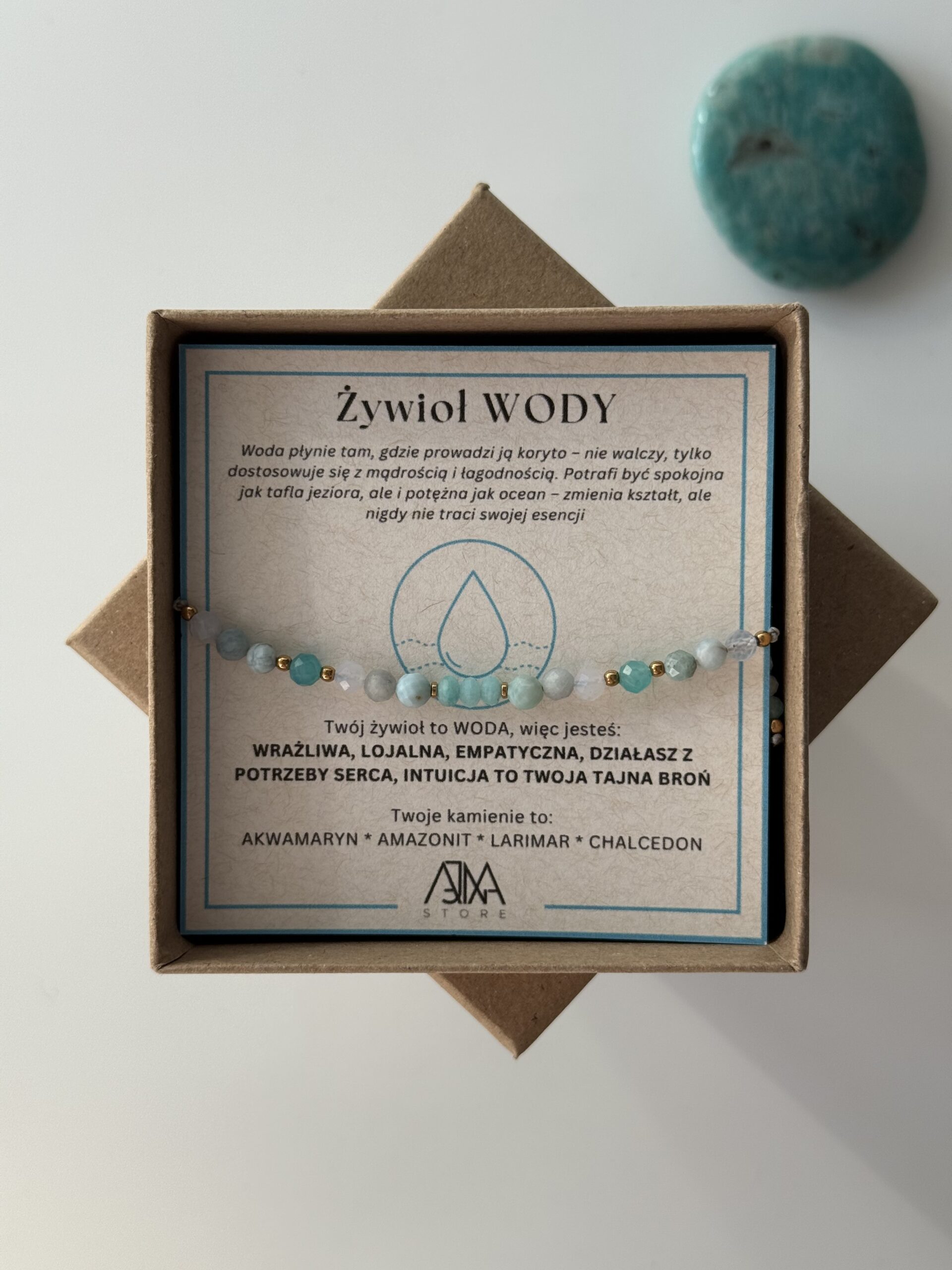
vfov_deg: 39.7
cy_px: 635
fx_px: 1760
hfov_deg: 30.3
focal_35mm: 48
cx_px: 476
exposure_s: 1/128
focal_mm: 6.76
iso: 64
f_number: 1.78
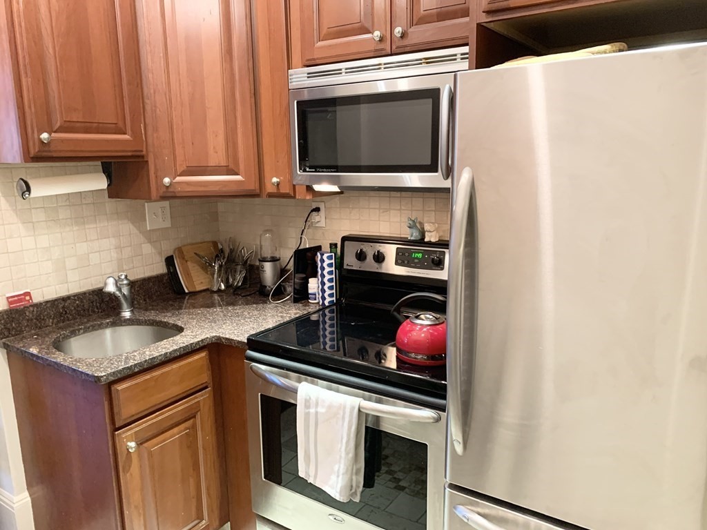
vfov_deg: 53.1
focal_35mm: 26
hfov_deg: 67.3
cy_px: 265
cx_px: 354
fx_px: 531
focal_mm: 4.25
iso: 250
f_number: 1.8
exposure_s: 1/40
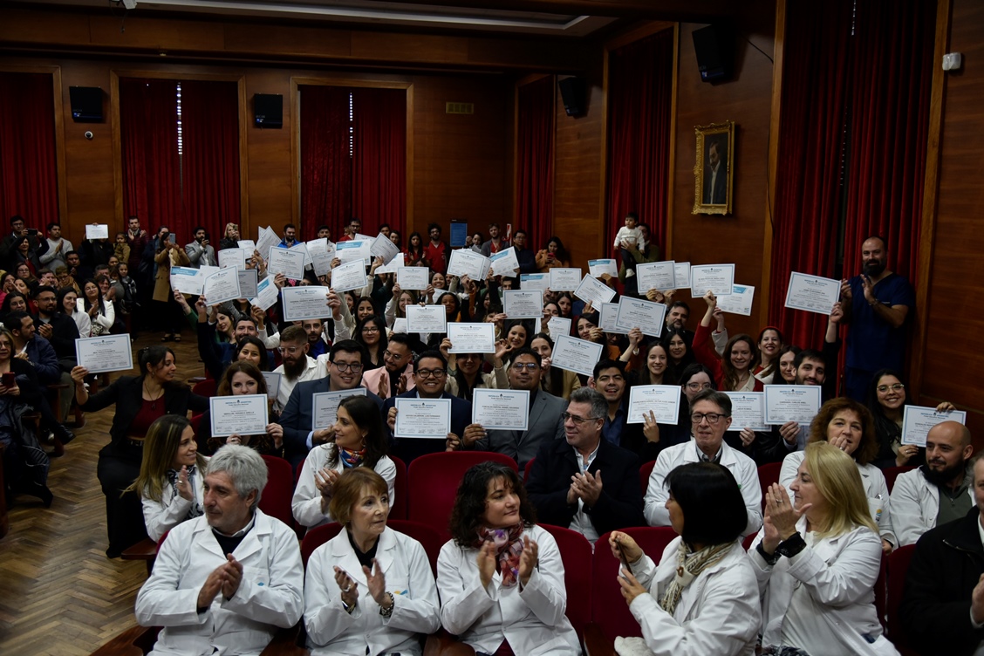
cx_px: 492
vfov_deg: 41.1
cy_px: 328
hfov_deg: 58.7
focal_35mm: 32
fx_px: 875
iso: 1000
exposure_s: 1/100
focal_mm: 32
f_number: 4
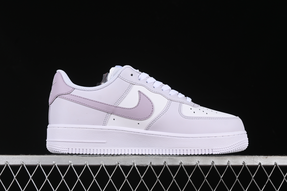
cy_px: 96
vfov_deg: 18.2
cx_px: 144
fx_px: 598
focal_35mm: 75
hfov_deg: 27.0
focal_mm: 50
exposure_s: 1/80
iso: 160
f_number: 8
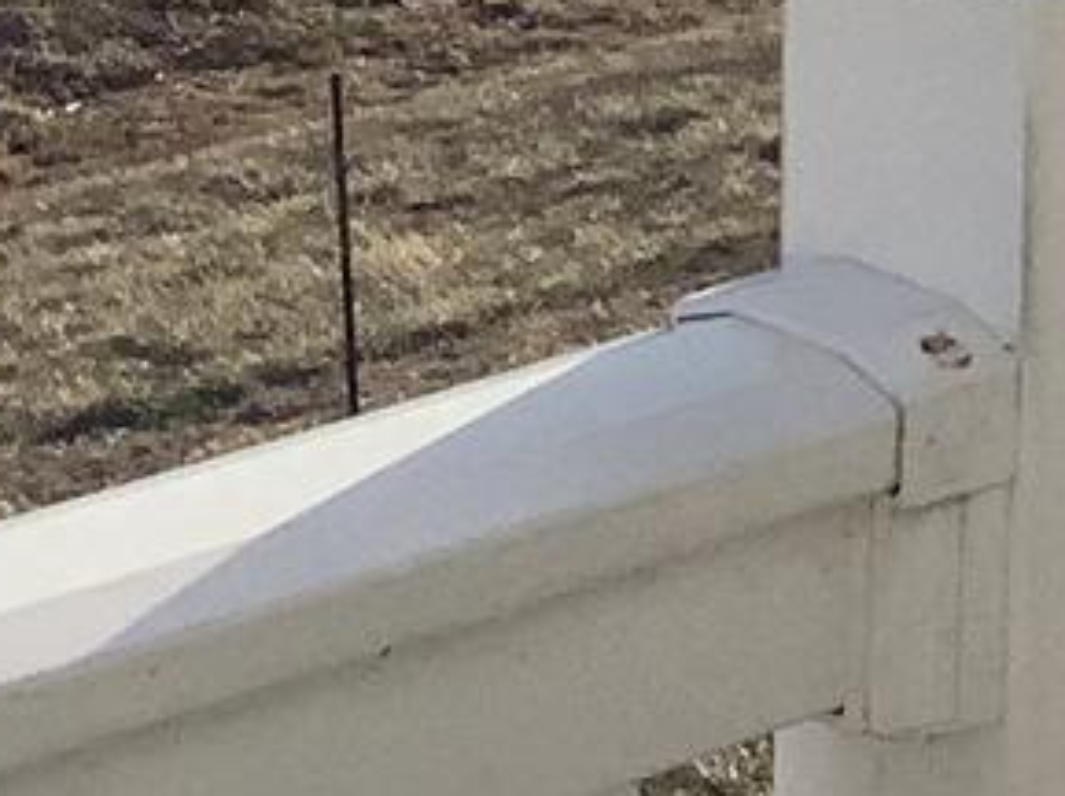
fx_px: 6760
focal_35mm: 220
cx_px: 1894
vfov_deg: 6.4
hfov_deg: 8.7
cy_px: -1260
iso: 25
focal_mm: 3.3
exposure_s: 1/3135
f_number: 2.4
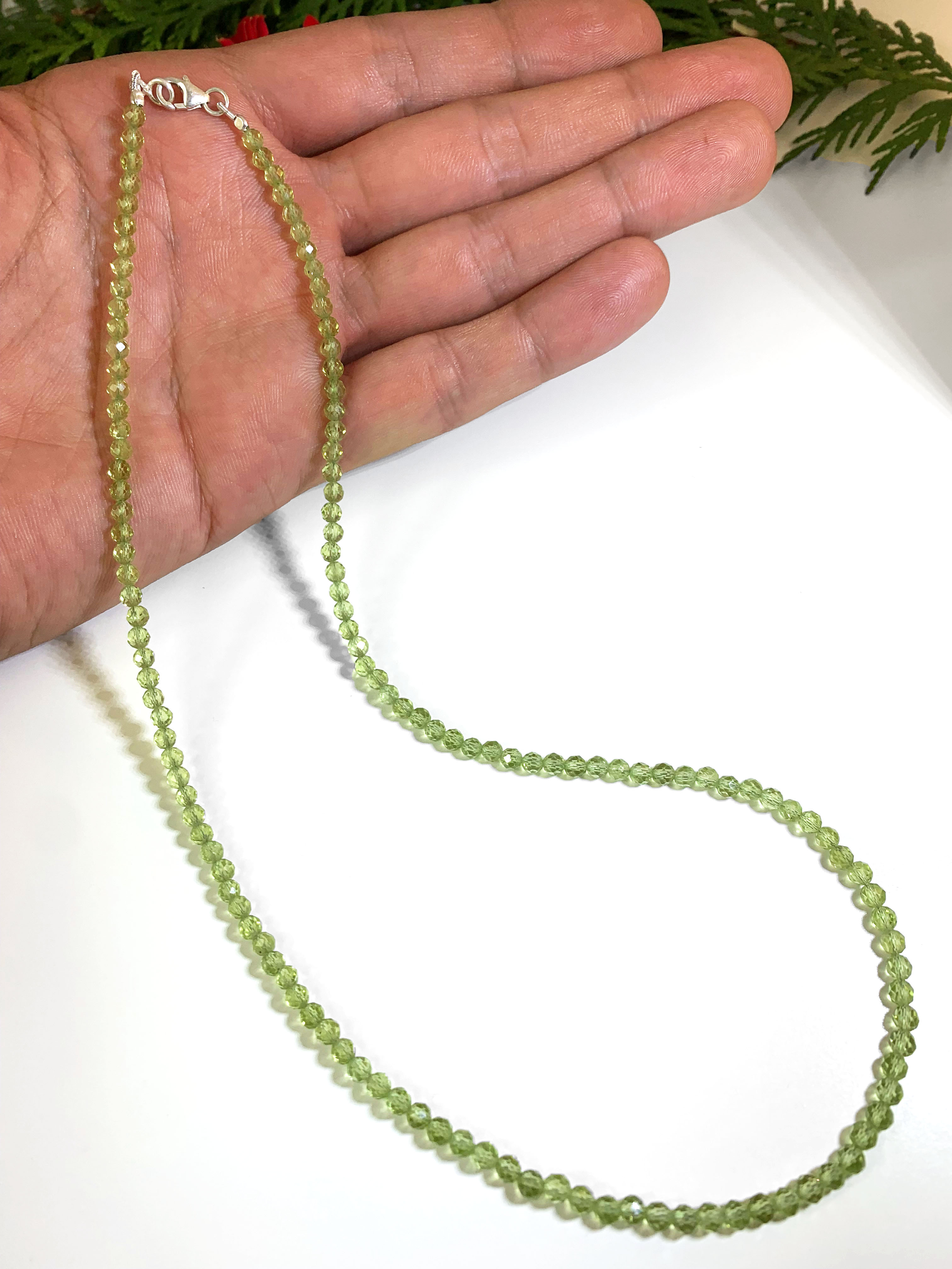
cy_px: 634
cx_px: 476
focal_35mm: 26
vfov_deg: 67.3
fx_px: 953
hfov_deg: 53.1
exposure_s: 1/546
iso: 25
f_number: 1.8
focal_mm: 4.25
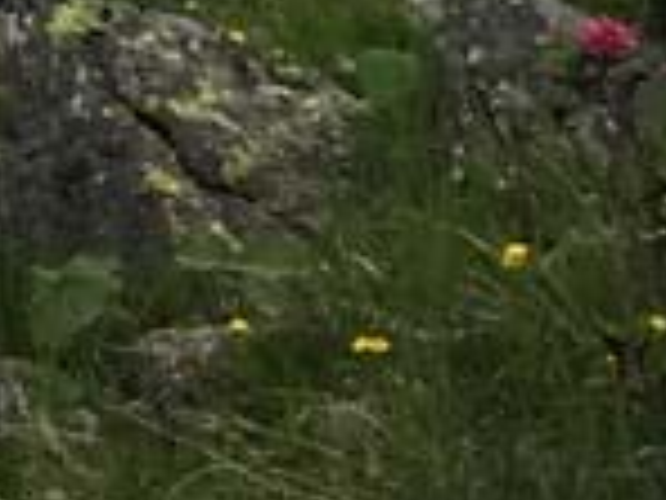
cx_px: -1120
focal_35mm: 157
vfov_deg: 8.9
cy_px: -505
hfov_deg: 10.2
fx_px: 3021
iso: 25
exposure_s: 1/1603
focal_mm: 4.15
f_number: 2.2
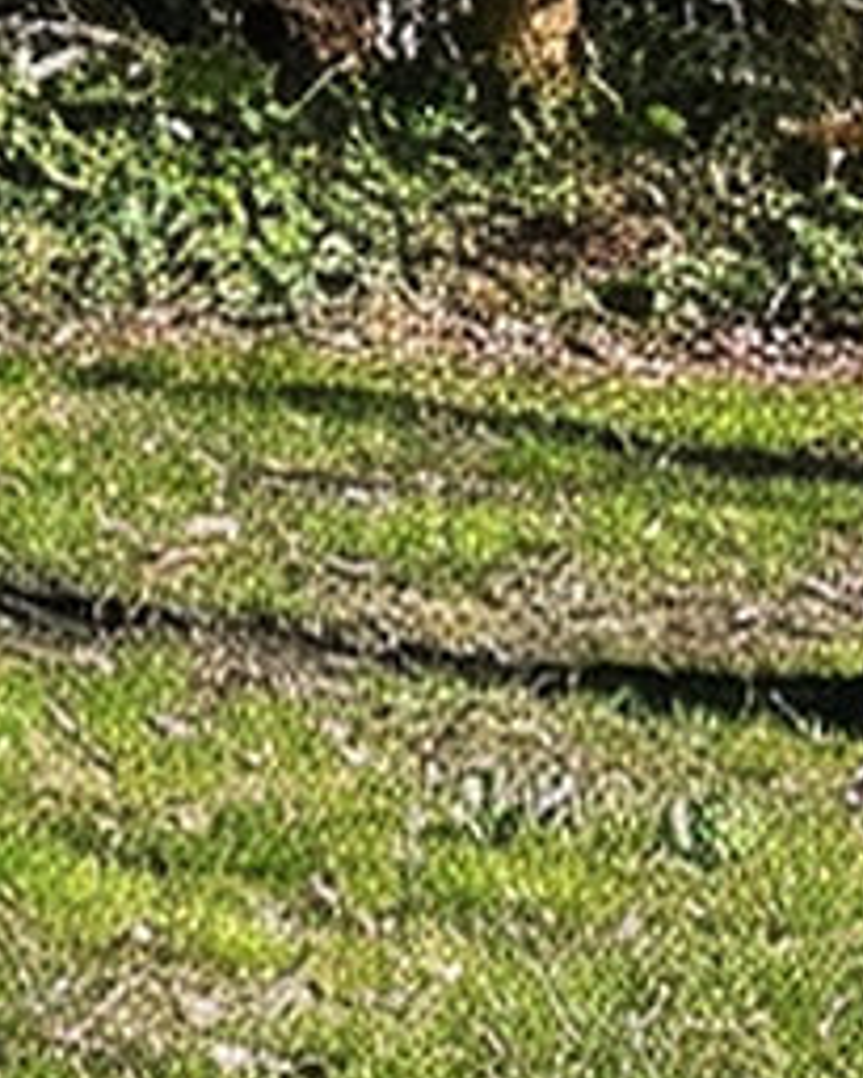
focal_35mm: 242
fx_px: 7722
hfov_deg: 5.5
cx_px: -2694
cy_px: -1019
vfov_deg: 7.7
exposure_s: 1/125
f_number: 8
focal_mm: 22
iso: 400
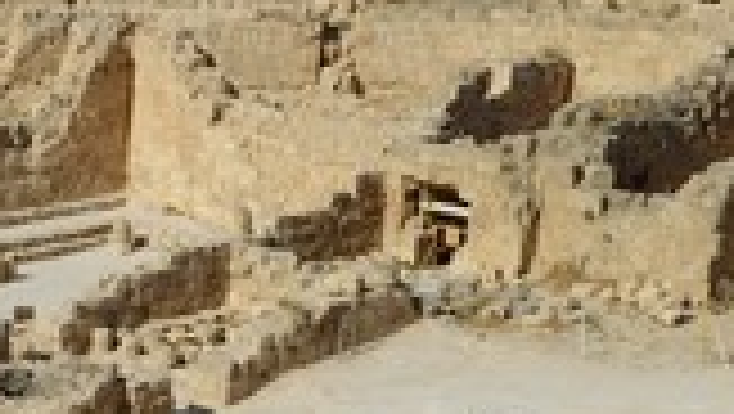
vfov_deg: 12.5
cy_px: 243
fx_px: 1889
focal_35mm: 97
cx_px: -36
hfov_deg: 21.1
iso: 200
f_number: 16
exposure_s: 1/200
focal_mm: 36
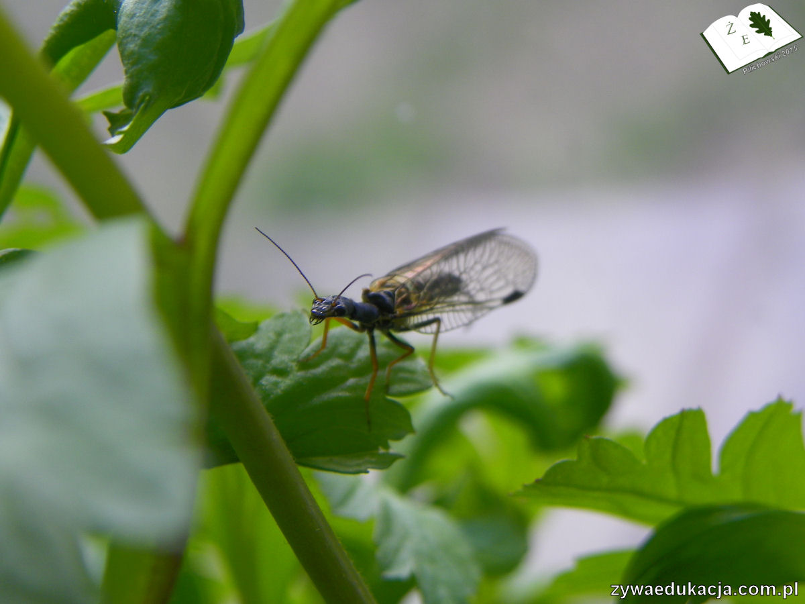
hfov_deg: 20.2
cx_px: 402
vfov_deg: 15.2
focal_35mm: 97
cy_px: 302
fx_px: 2256
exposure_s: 1/40
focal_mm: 17.3
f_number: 4
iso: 80
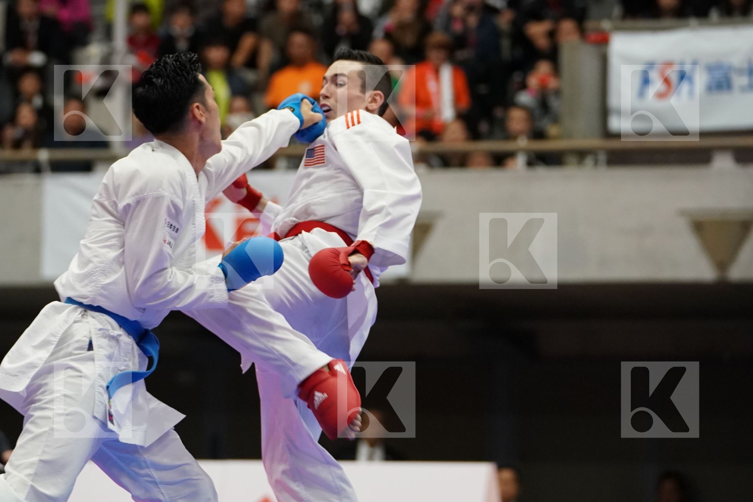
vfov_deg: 7.1
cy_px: 251
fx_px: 4037
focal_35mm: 193
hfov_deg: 10.7
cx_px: 376
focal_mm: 129
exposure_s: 1/1000
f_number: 2.8
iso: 4000
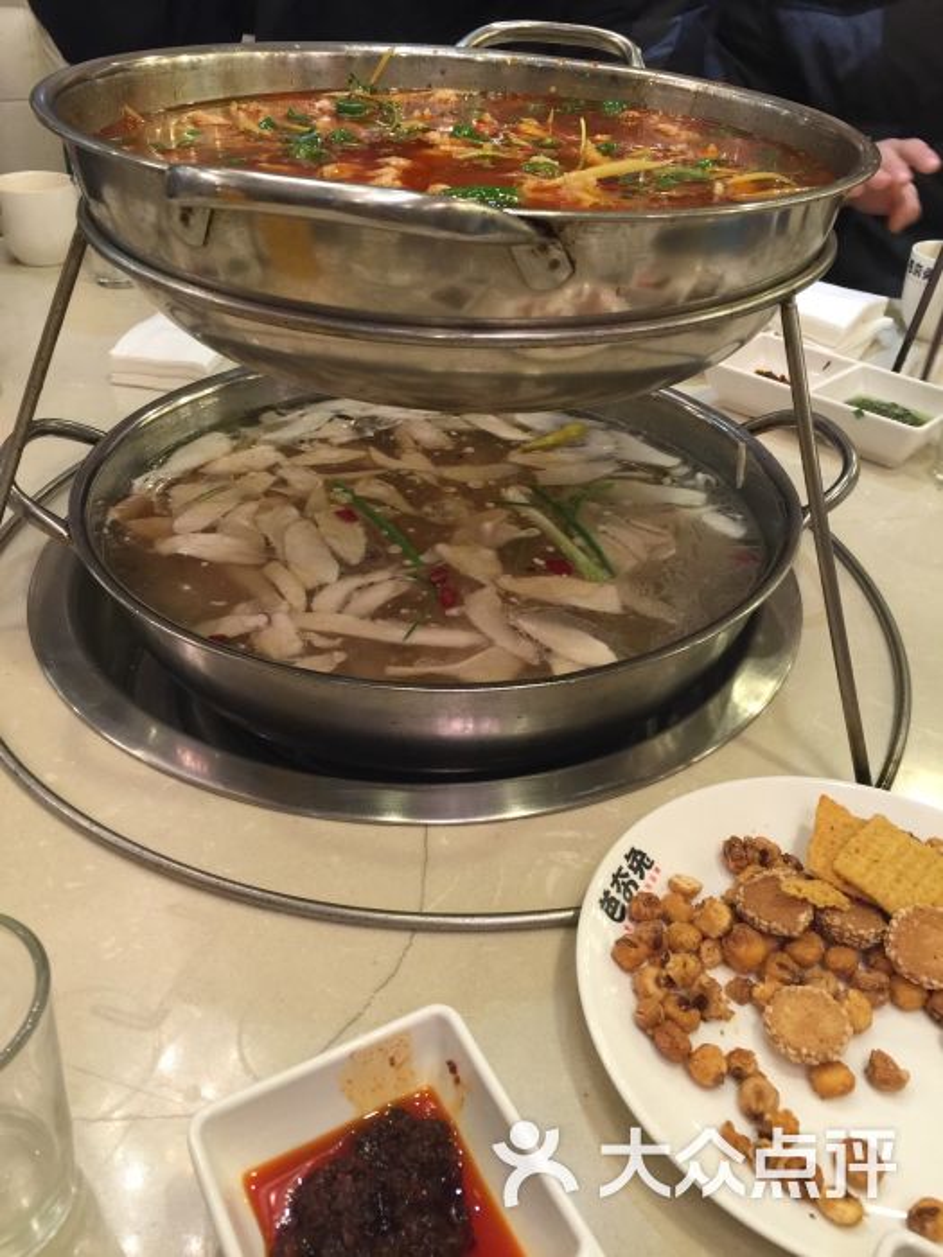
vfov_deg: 61.7
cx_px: 472
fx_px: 1053
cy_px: 628
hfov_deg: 48.2
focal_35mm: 29
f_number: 2.2
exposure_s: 1/17
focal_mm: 4.15
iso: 80
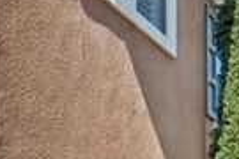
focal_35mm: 91
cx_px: -106
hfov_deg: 19.8
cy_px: 39
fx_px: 604
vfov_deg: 15.0
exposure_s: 1/40
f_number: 22
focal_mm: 12
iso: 250
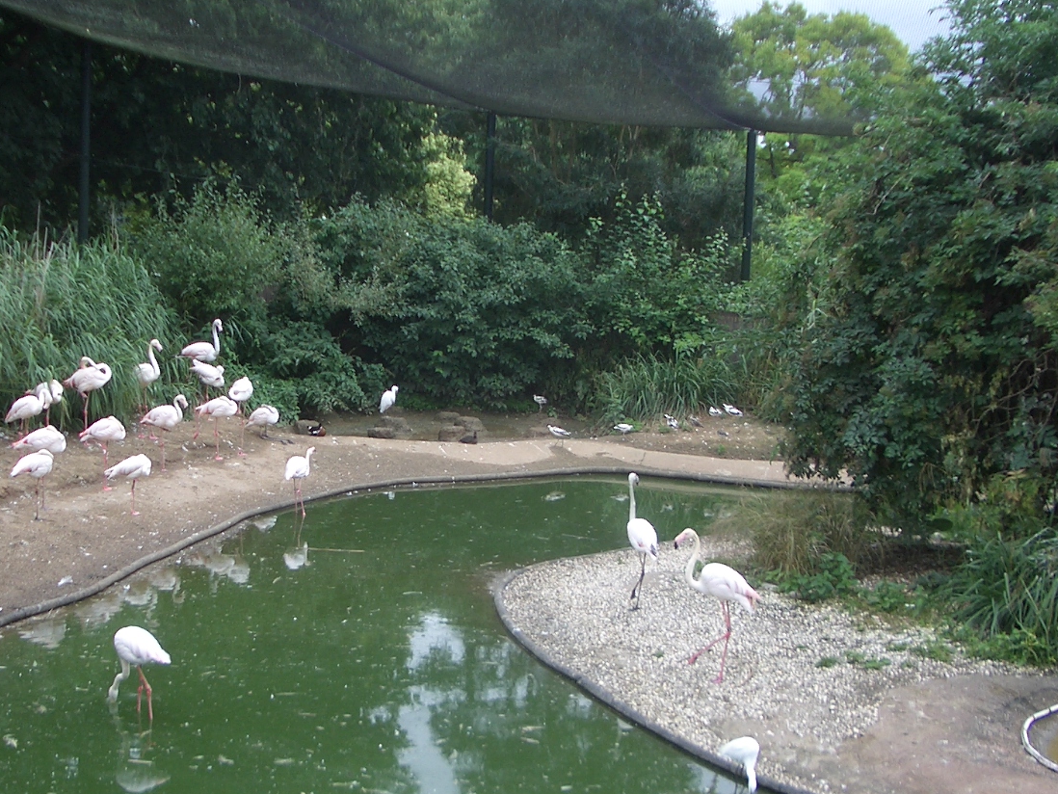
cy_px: 467
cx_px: 407
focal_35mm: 51
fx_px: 1559
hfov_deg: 37.3
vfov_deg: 28.5
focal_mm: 5.8
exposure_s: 1/320
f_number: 2.6
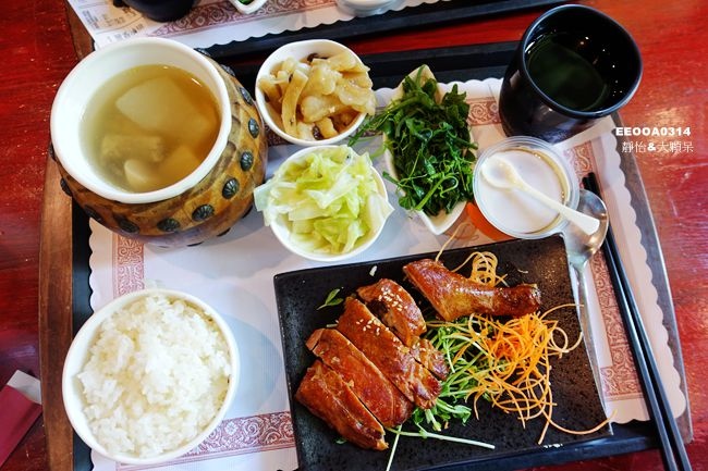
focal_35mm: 24
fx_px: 472
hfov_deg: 73.8
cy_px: 236
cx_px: 354
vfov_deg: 53.1
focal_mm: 8.8
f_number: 1.8
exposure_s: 1/30
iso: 250
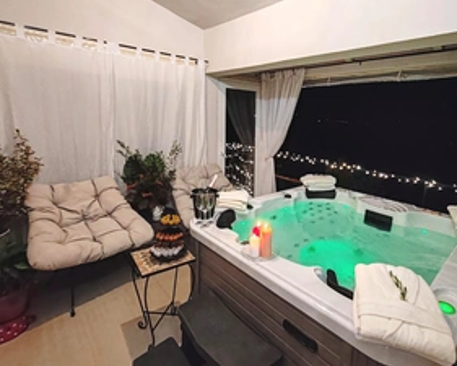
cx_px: 280
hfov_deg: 79.2
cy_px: 151
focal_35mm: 20
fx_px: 271
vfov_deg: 67.6
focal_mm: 1.96
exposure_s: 1/25
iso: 500
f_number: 2.2
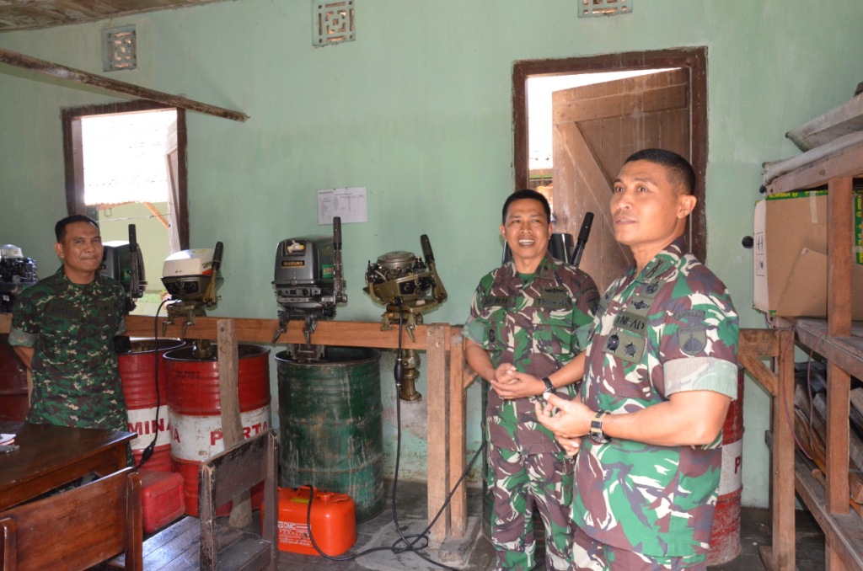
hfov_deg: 67.5
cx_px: 432
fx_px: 646
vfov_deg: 47.7
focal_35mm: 27
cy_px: 286
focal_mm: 18
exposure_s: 1/100
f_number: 6.3
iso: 2500
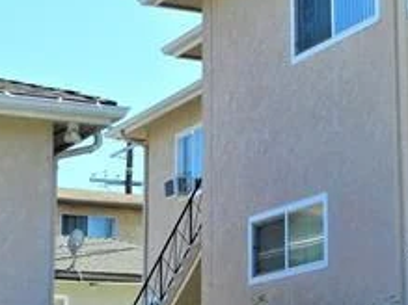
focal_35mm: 109
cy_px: 142
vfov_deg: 13.6
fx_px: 1284
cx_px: 300
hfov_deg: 18.0
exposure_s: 1/800
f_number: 4.4
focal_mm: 9.4
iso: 160
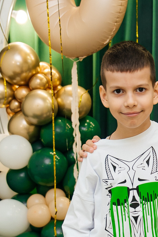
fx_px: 613
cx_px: 183
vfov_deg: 21.6
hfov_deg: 14.3
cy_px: 195
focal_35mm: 93
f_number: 2.8
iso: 800
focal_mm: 30
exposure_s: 1/160
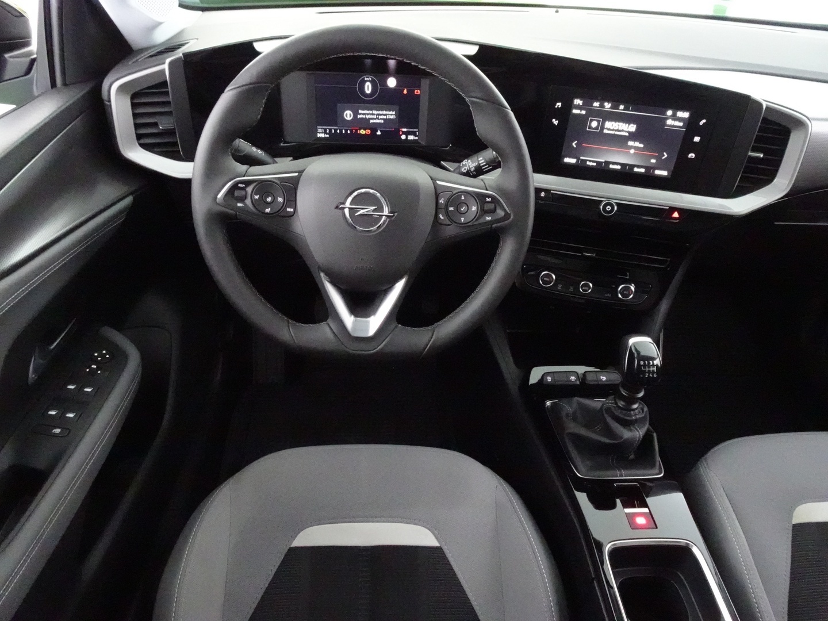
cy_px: 310
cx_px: 414
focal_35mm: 24
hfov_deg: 71.6
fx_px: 574
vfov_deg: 56.8
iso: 3200
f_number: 3.5
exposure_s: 1/15
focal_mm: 4.25
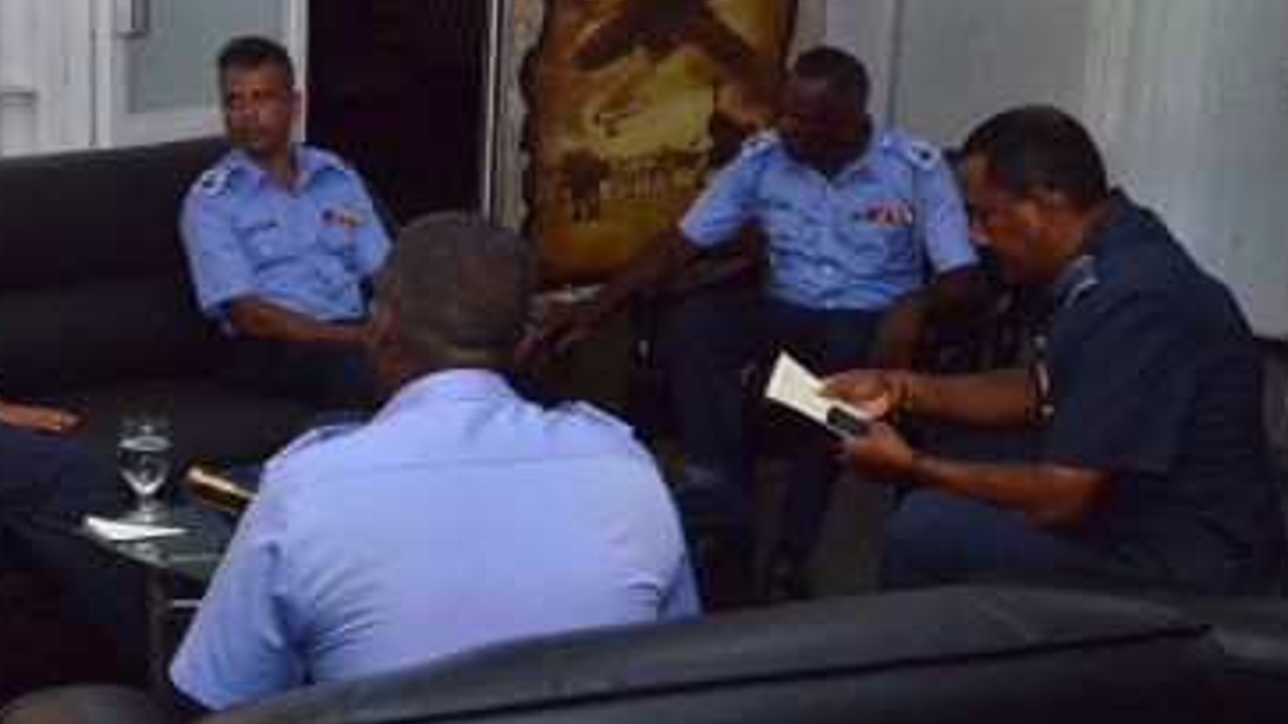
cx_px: 444
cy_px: 422
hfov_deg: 32.2
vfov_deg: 18.5
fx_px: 2215
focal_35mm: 65
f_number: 10
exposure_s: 1/100
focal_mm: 25
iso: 800
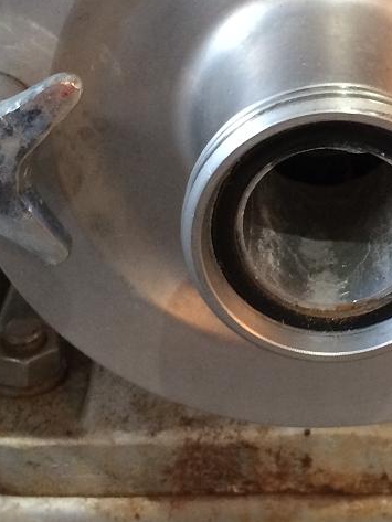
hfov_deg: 18.2
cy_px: 136
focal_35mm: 80
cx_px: 336
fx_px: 1207
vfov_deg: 24.2
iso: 125
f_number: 2.2
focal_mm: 4.15
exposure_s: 1/30
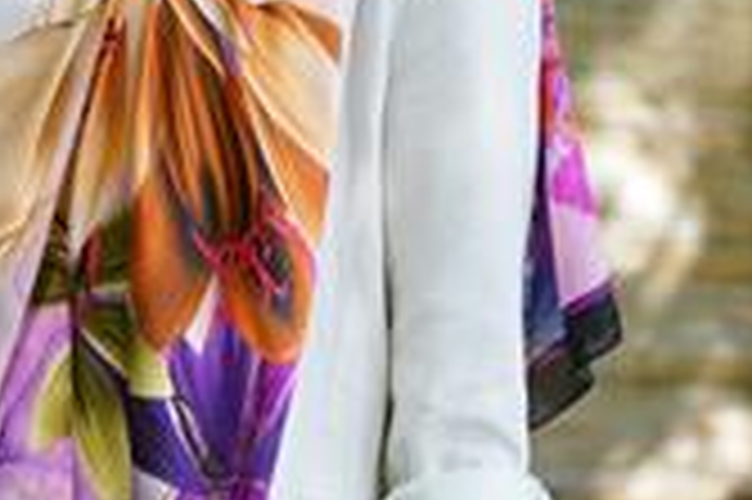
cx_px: 99
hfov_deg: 6.2
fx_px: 6970
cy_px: 113
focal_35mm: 334
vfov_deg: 4.1
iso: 640
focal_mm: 120
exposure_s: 1/125
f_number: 6.3
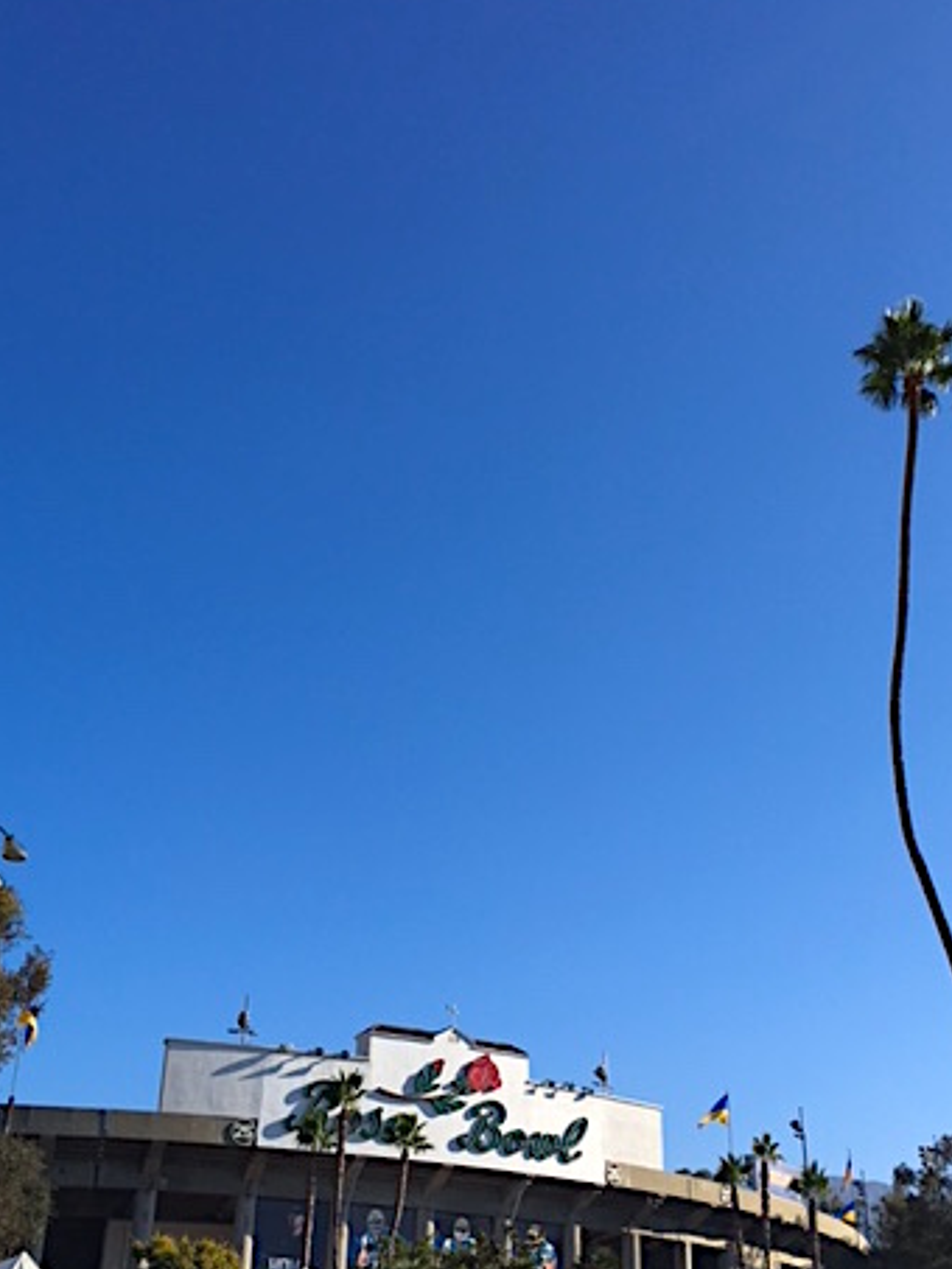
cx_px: 529
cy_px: 630
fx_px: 1503
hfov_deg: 35.1
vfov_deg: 45.8
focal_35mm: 41
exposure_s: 1/1350
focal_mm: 4.15
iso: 25
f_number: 2.2
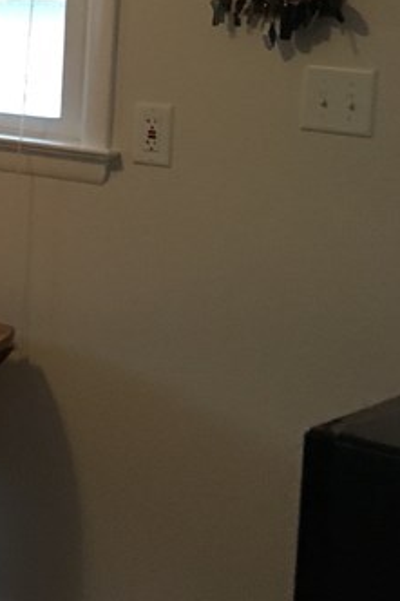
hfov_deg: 12.4
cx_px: -483
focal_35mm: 93
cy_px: 22
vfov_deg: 21.3
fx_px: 1551
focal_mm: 4.15
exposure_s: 1/30
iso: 125
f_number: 2.2
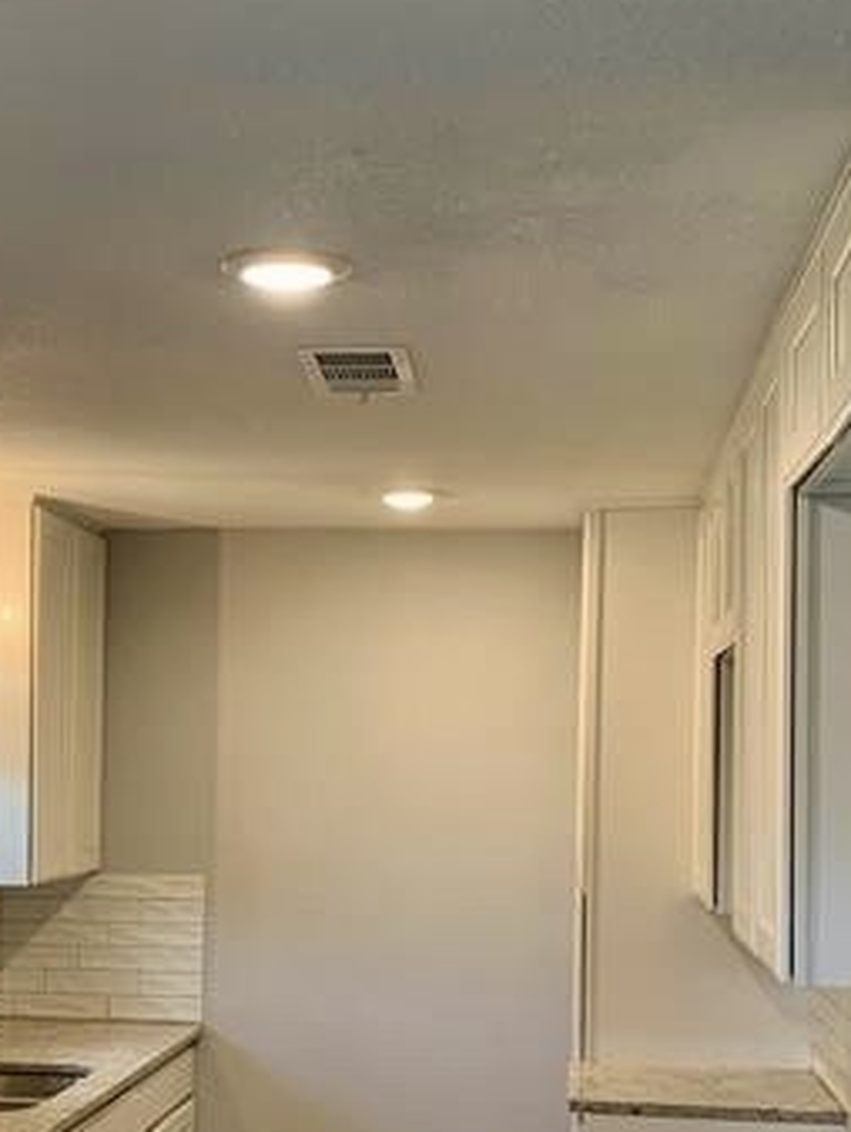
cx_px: 271
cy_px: 754
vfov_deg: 32.4
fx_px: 1932
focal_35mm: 59
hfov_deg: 24.7
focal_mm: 4.25
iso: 64
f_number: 1.8
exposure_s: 1/60
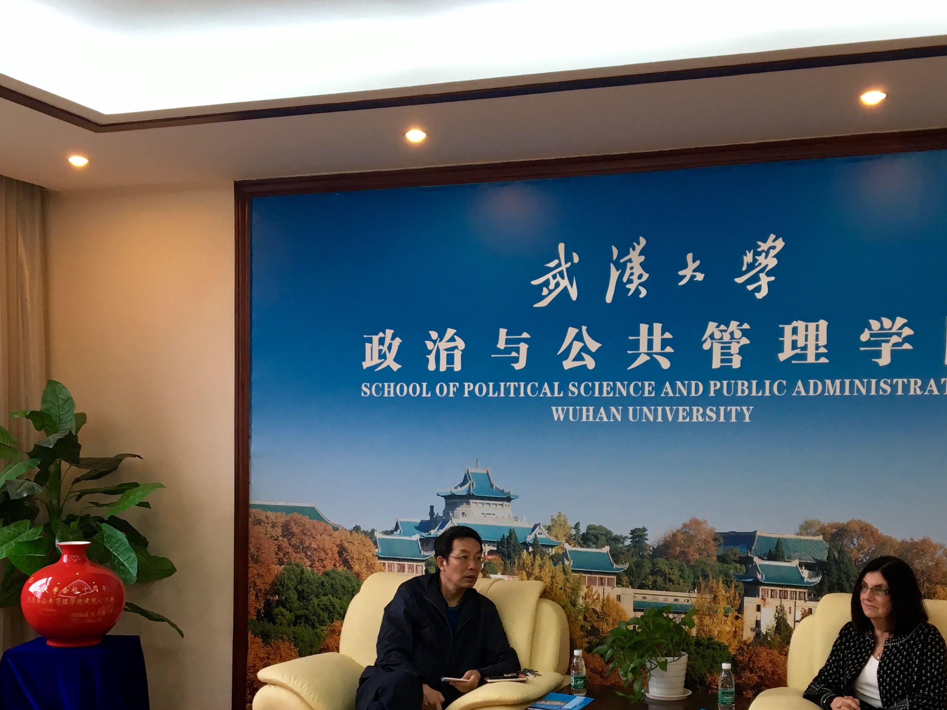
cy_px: 486
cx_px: 492
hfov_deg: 41.2
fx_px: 1258
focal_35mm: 46
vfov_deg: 31.2
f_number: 2.2
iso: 64
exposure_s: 1/33
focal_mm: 4.15
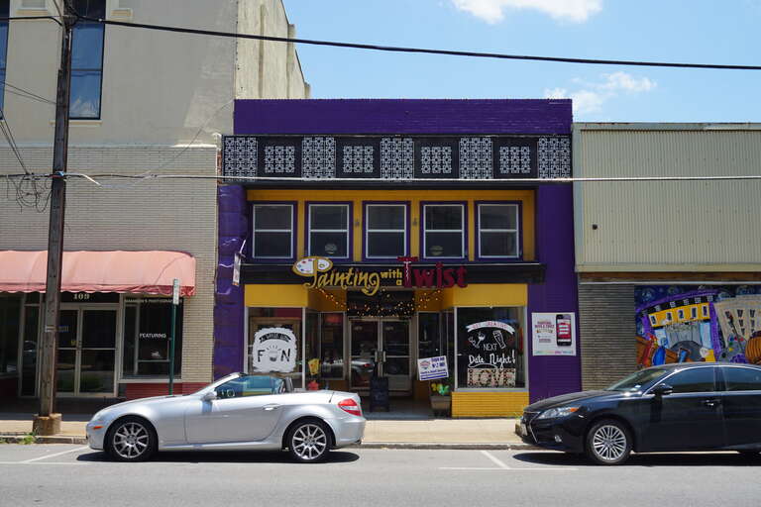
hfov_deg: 55.1
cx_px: 380
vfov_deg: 38.4
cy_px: 254
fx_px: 729
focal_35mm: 34
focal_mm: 23
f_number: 11
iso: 100
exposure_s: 1/125
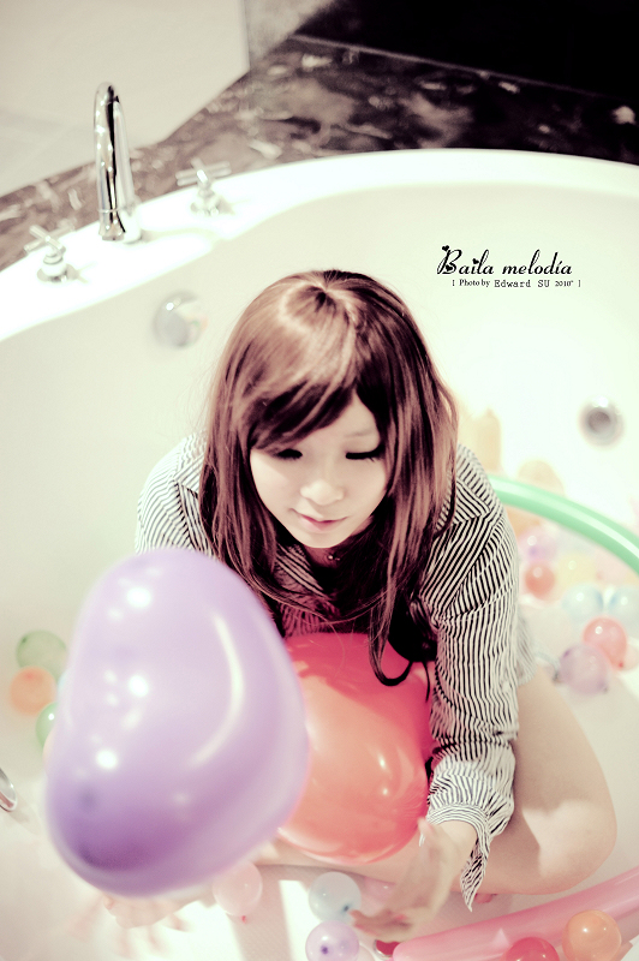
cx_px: 320
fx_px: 1333
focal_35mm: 50
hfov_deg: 26.9
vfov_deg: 39.6
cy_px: 480
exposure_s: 1/40
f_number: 1.4
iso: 1600
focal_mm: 50
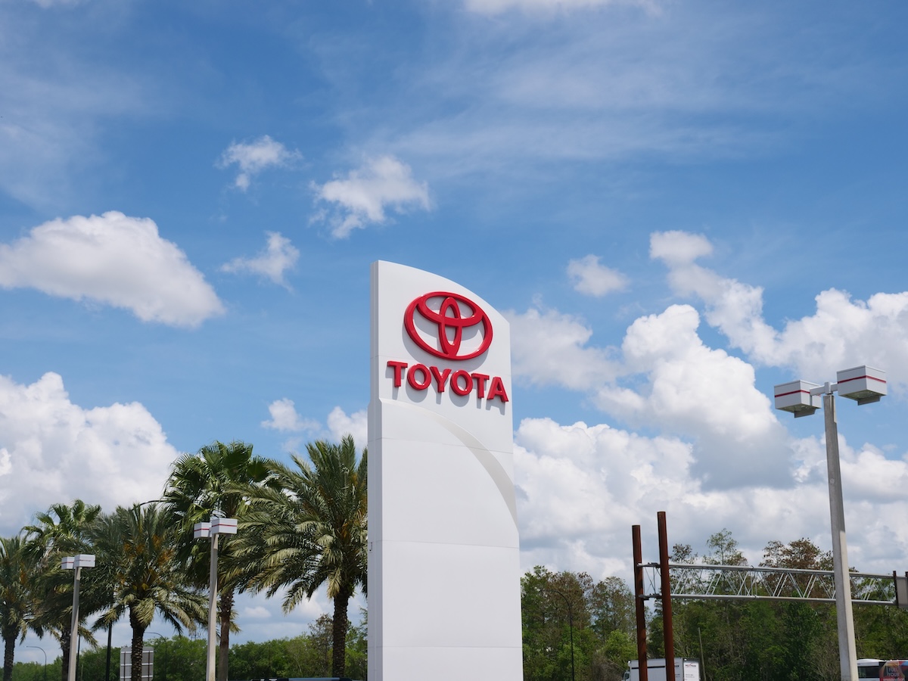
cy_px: 340
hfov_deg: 36.8
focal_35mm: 52
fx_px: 1364
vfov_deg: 28.0
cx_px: 454
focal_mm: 26
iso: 200
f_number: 8
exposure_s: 1/800
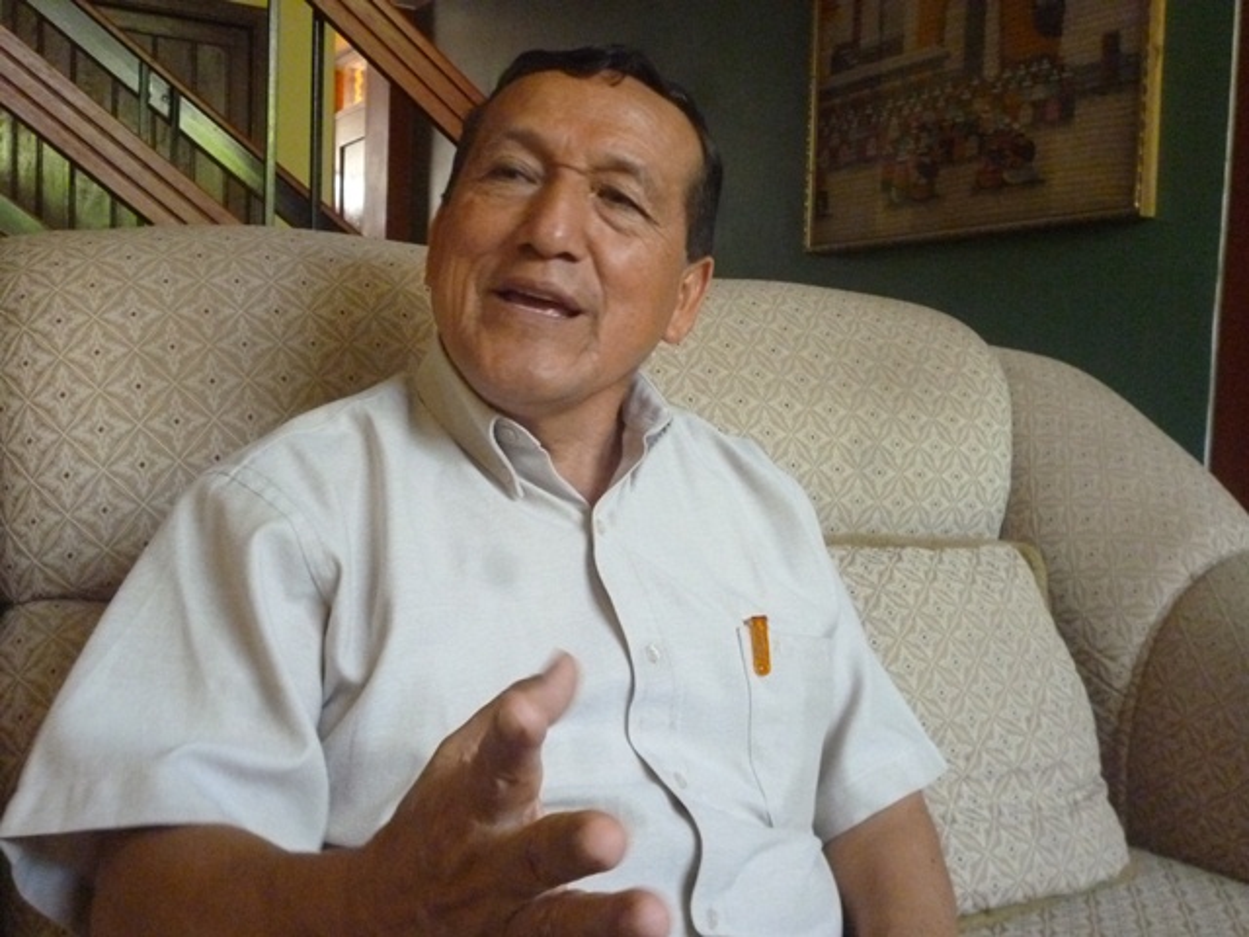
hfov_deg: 51.4
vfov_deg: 39.7
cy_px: 468
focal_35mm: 36
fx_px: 1299
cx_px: 624
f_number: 3.5
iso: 800
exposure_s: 1/40
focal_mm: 6.4
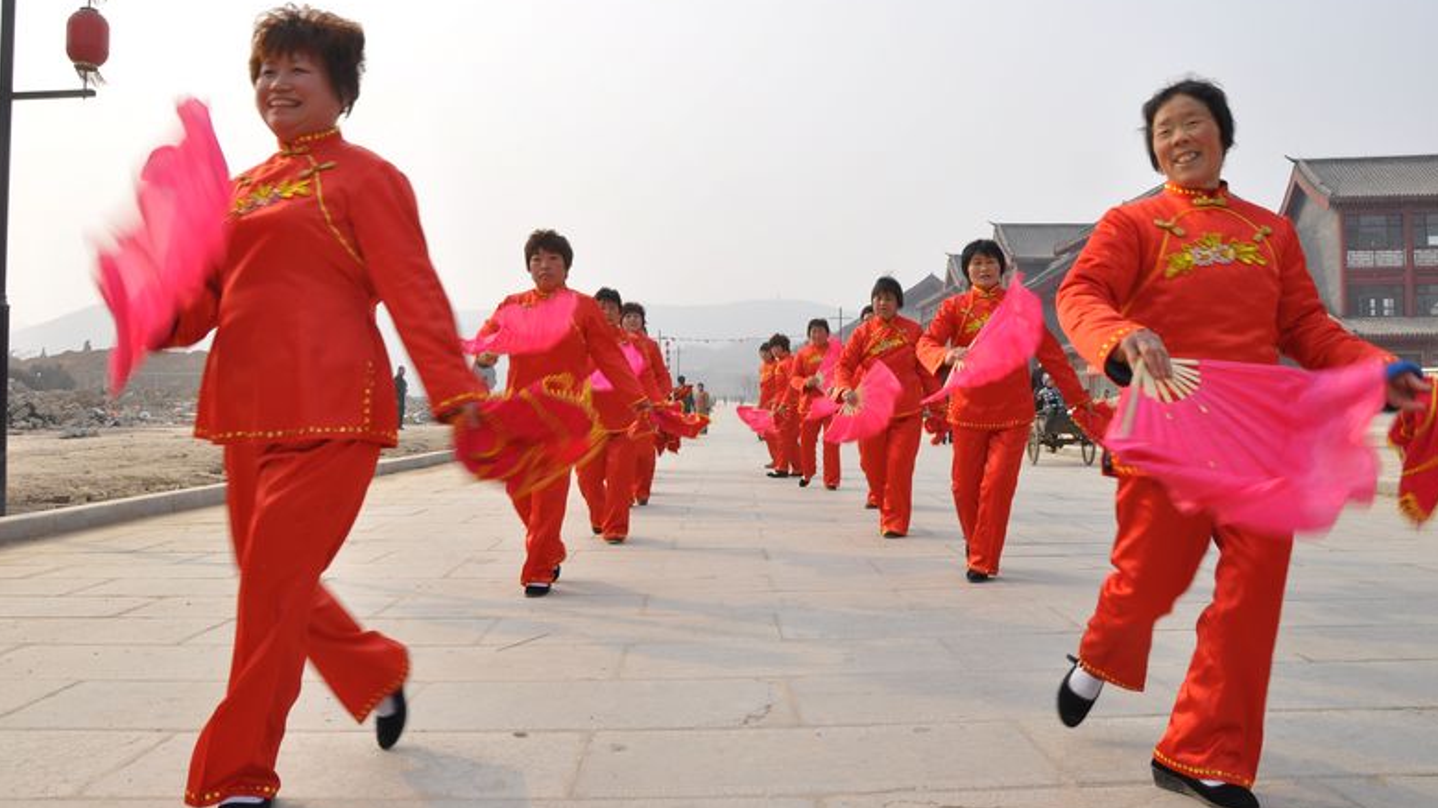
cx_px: 709
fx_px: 1106
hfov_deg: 66.1
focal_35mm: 29
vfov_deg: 40.1
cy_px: 375
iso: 200
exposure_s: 1/90
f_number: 16
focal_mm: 18
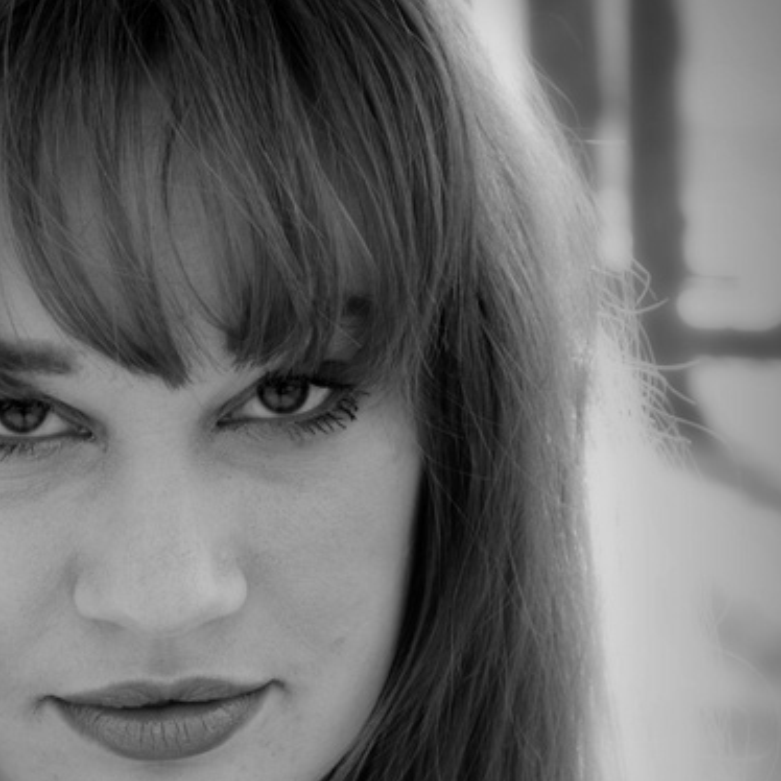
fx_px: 4875
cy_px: 900
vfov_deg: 9.1
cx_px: 143
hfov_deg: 9.1
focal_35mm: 191
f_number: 5.6
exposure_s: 1/100
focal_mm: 52
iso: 200
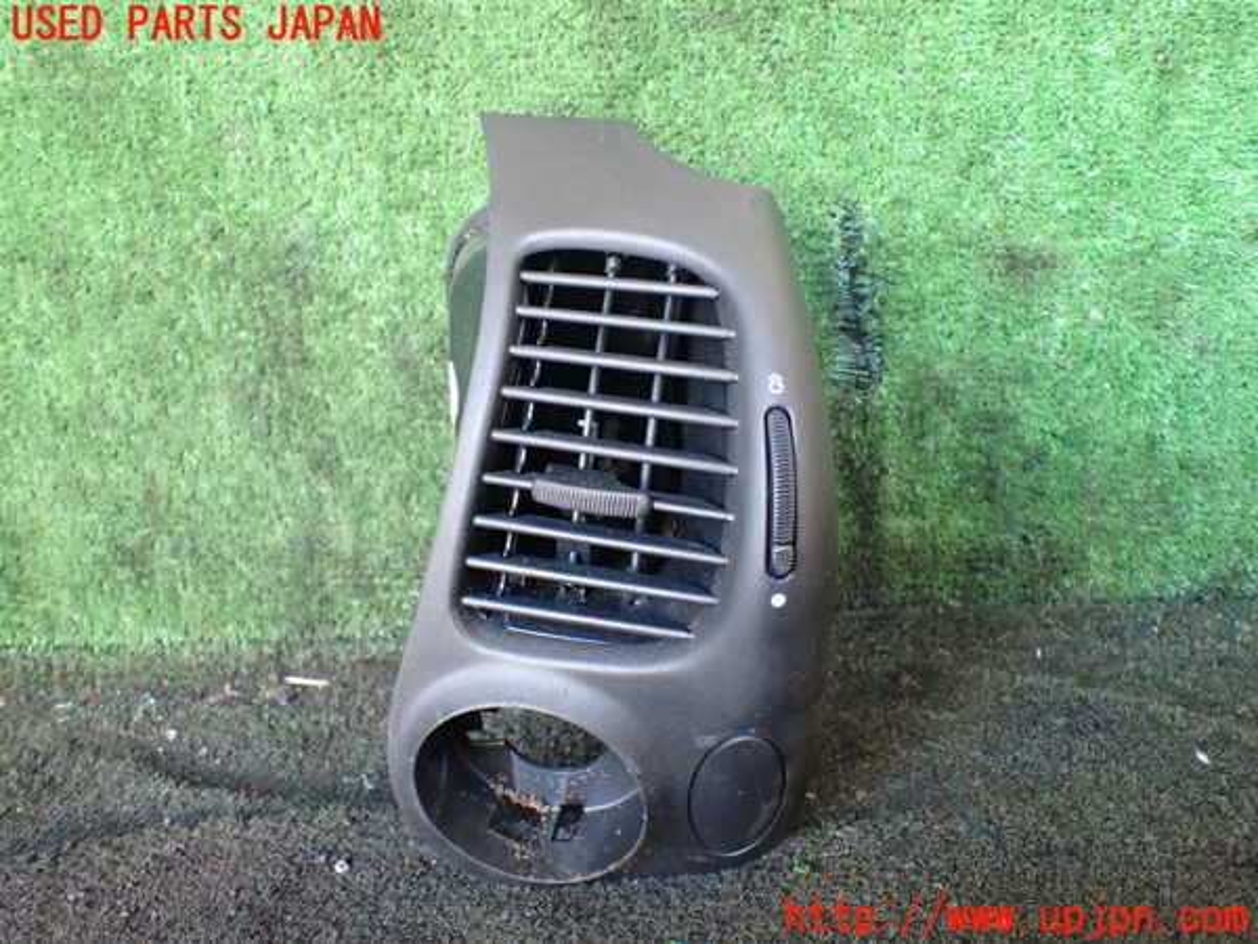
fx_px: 1090
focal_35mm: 30
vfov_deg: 46.8
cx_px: 629
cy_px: 472
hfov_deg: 60.0
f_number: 2.3
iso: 800
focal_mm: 5.4
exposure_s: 1/80
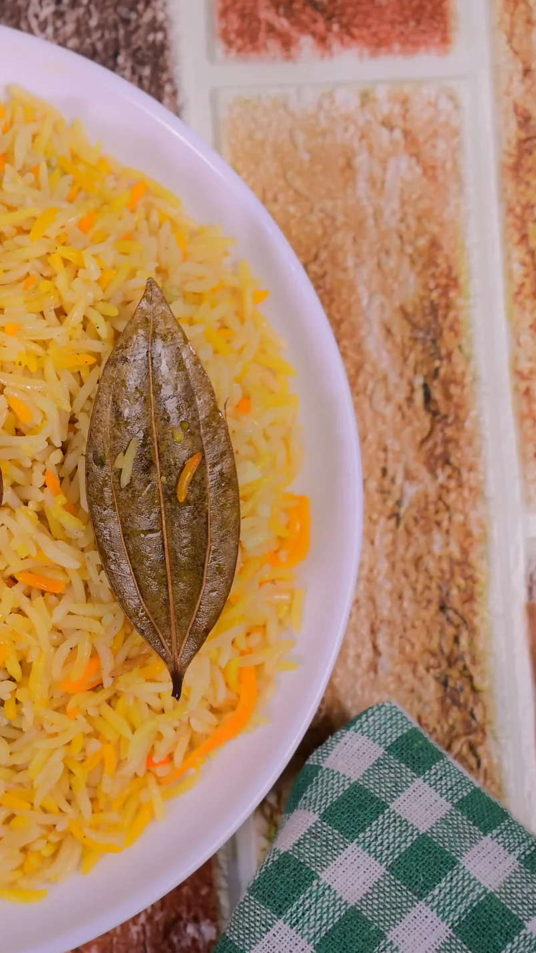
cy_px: 492
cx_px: -164
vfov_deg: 20.7
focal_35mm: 103
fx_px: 2603
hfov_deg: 11.4
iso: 100
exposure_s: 1/200
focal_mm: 55
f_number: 4
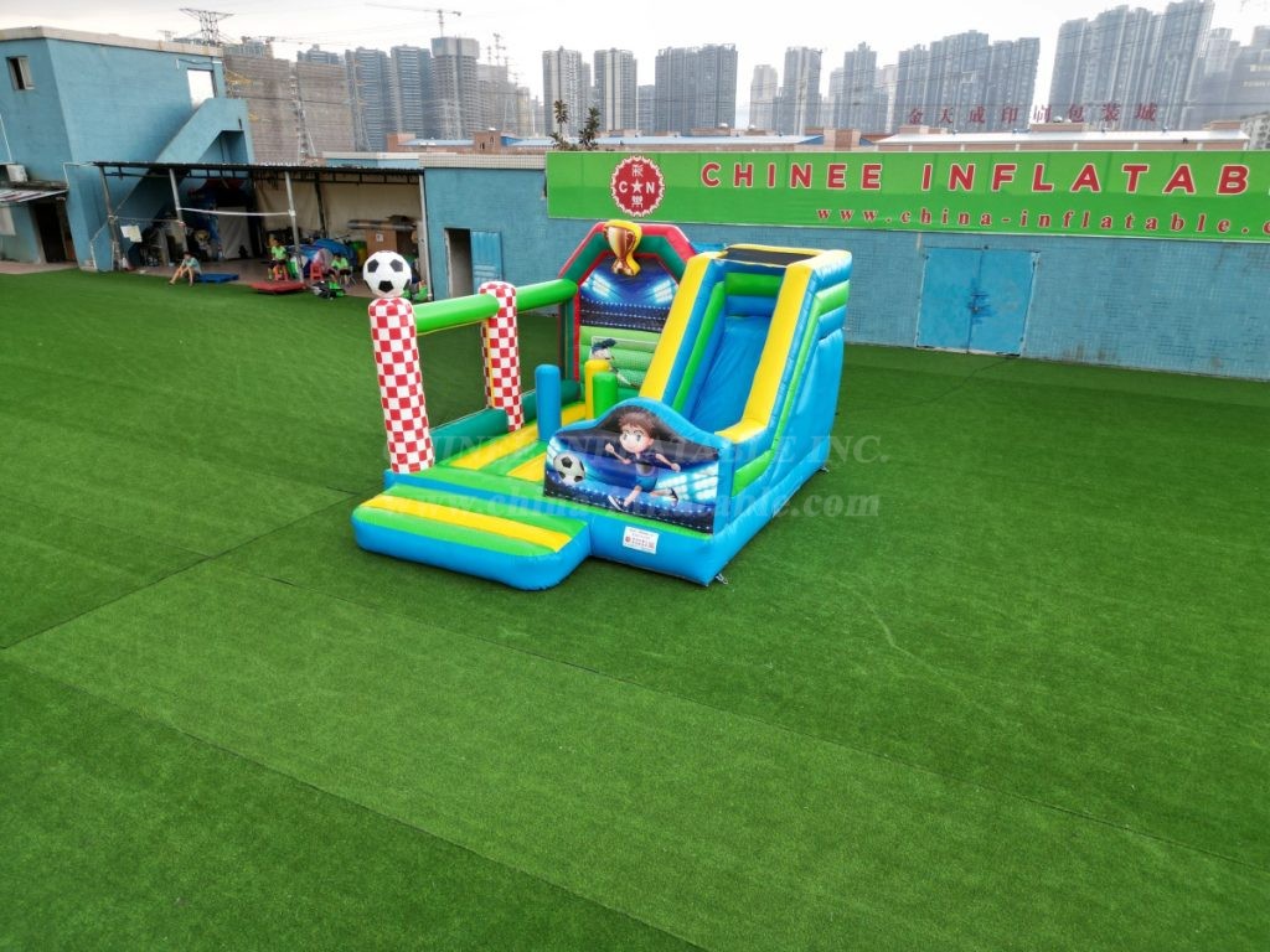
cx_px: 635
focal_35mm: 24
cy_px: 476
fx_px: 881
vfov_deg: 56.8
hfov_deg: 71.6
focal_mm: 6.72
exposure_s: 1/125
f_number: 1.7
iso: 130
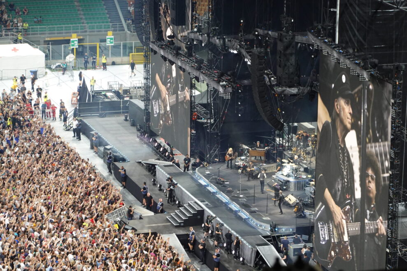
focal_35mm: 148
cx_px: 204
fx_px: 1673
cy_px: 136
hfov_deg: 13.9
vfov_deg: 9.3
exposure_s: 1/100
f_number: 4.5
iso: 800
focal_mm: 53.6
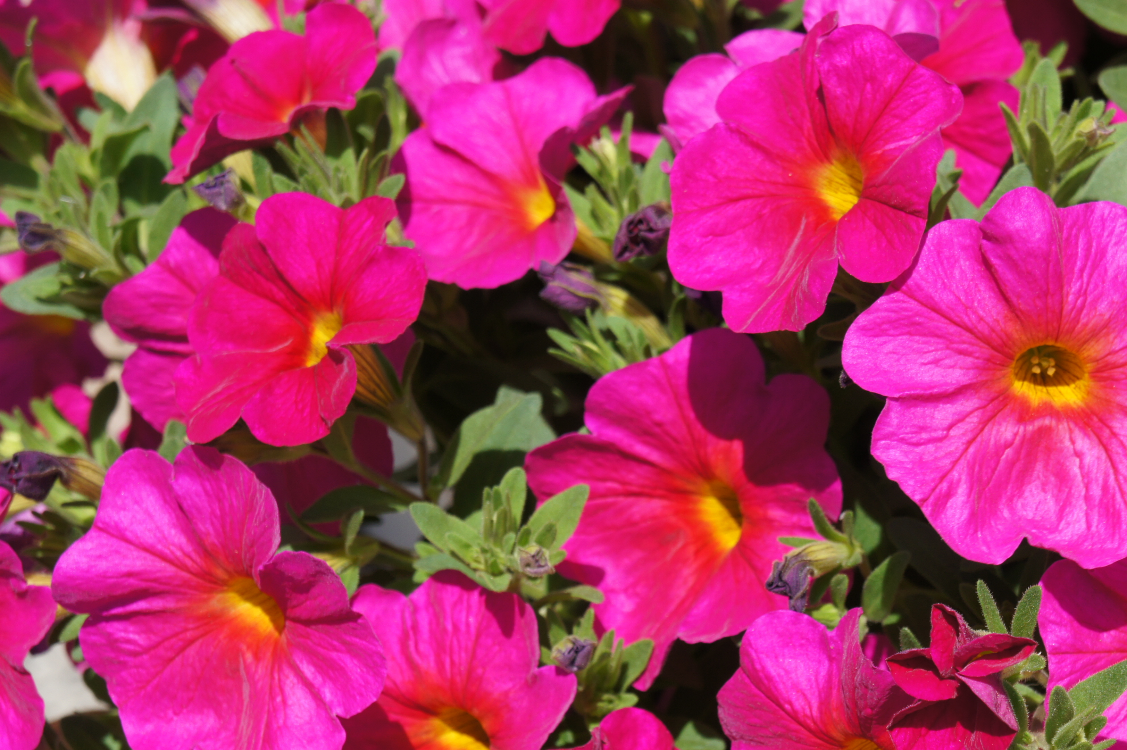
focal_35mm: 117
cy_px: 498
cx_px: 788
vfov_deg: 11.7
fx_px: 3651
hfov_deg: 17.5
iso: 200
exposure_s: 1/250
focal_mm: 55
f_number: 9
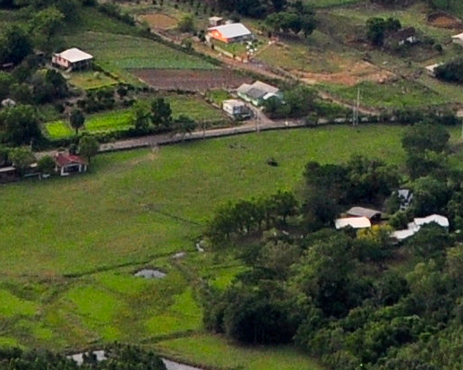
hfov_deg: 5.5
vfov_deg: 4.2
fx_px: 4793
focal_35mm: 350
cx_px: 568
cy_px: -829
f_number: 7.1
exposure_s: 1/500
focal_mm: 30
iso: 400
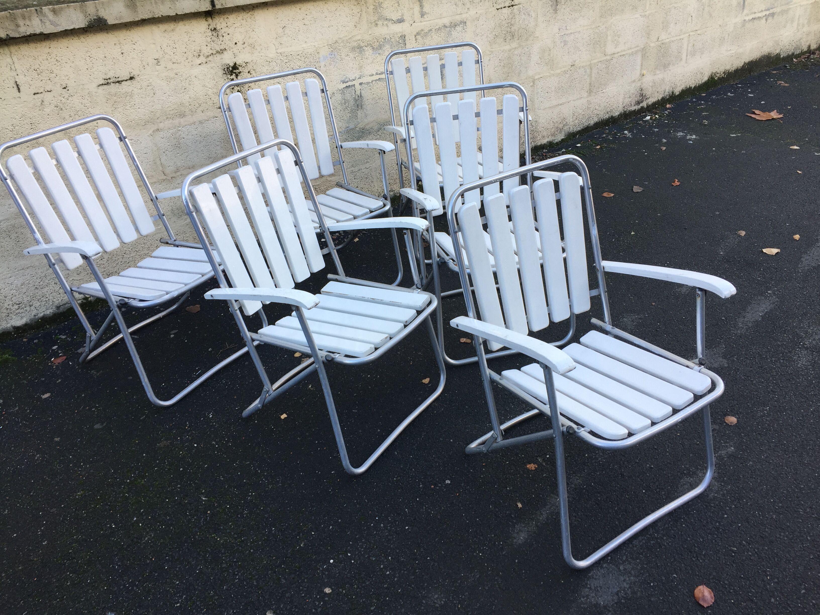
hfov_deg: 61.7
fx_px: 687
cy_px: 308
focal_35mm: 29
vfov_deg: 48.2
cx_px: 410
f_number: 2.2
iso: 32
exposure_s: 1/114
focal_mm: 4.15
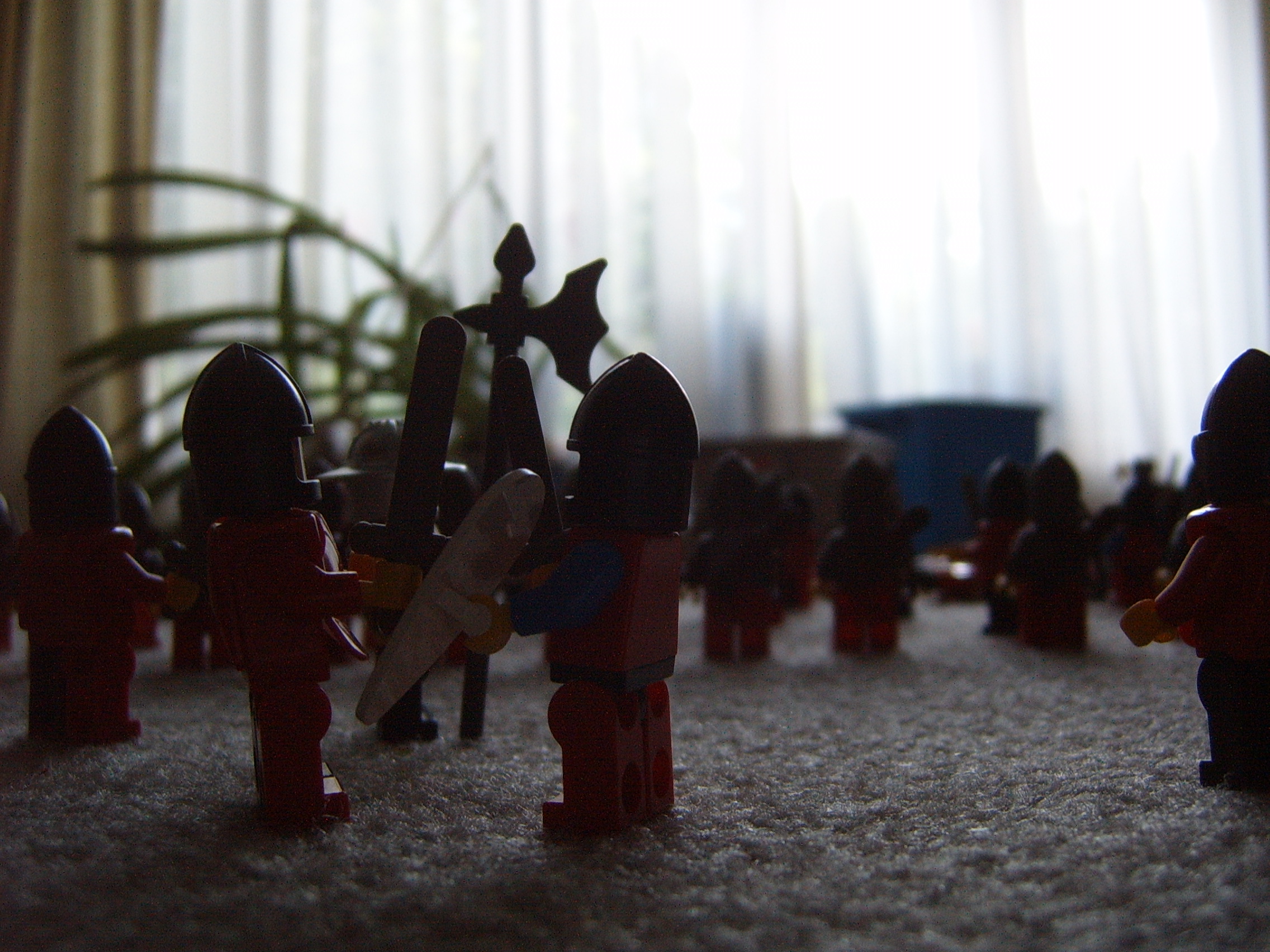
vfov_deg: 38.7
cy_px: 476
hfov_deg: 50.1
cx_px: 635
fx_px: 1357
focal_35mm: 37
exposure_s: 1/30
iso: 141
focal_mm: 6.2
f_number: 2.9
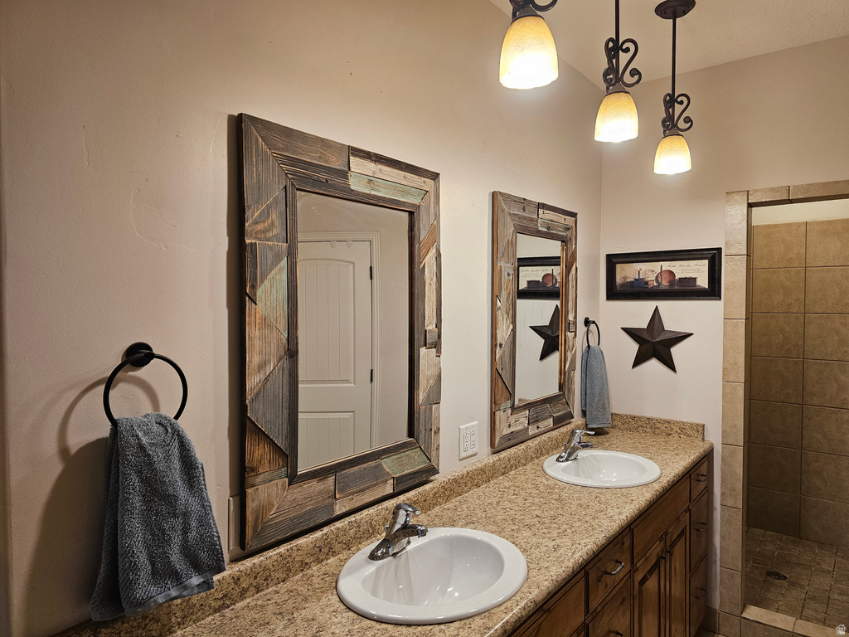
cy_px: 318
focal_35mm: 23
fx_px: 564
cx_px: 424
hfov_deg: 73.9
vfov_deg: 58.9
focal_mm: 6.3
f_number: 1.7
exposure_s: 1/120
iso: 250
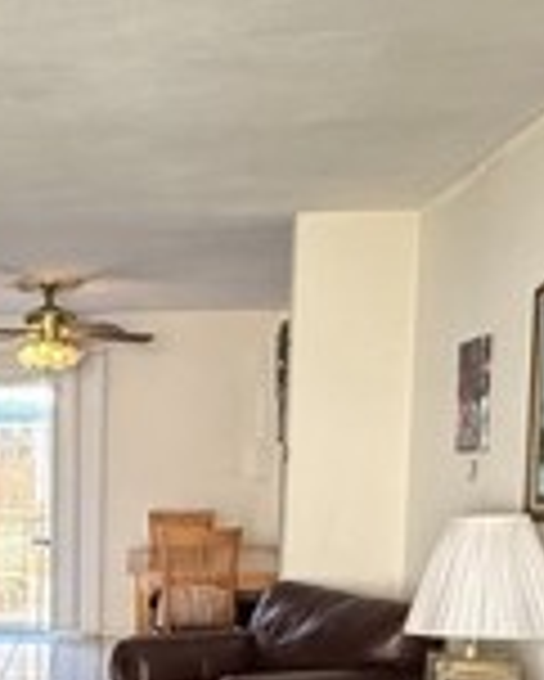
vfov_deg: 31.4
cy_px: 572
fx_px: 1166
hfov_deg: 24.4
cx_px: -67
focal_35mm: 58
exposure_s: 1/98
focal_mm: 2.22
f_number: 2.2
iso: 320
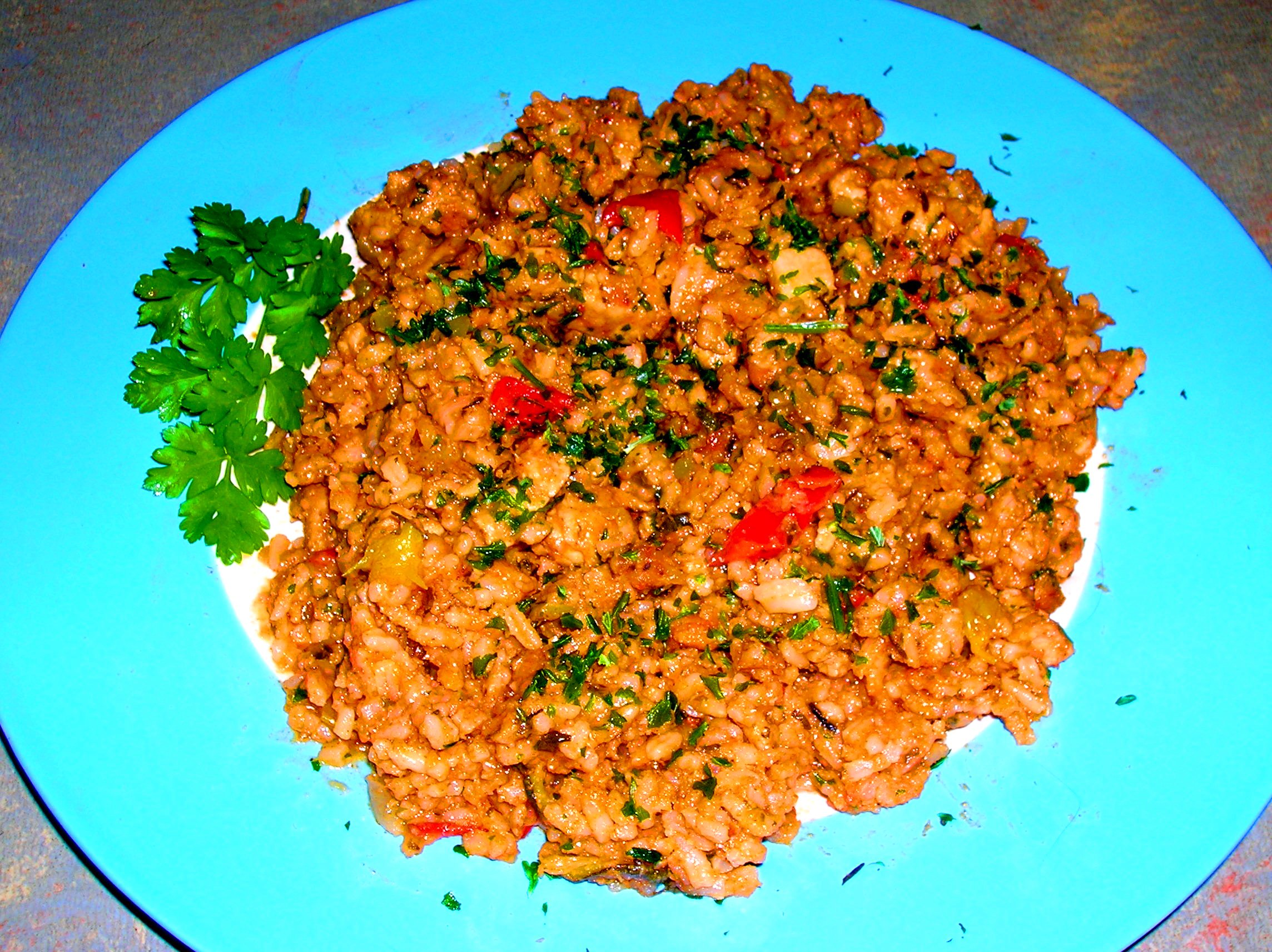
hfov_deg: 41.3
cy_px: 476
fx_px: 1689
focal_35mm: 46
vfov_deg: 31.5
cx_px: 636
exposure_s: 1/60.1
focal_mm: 7.7
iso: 50
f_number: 5.4
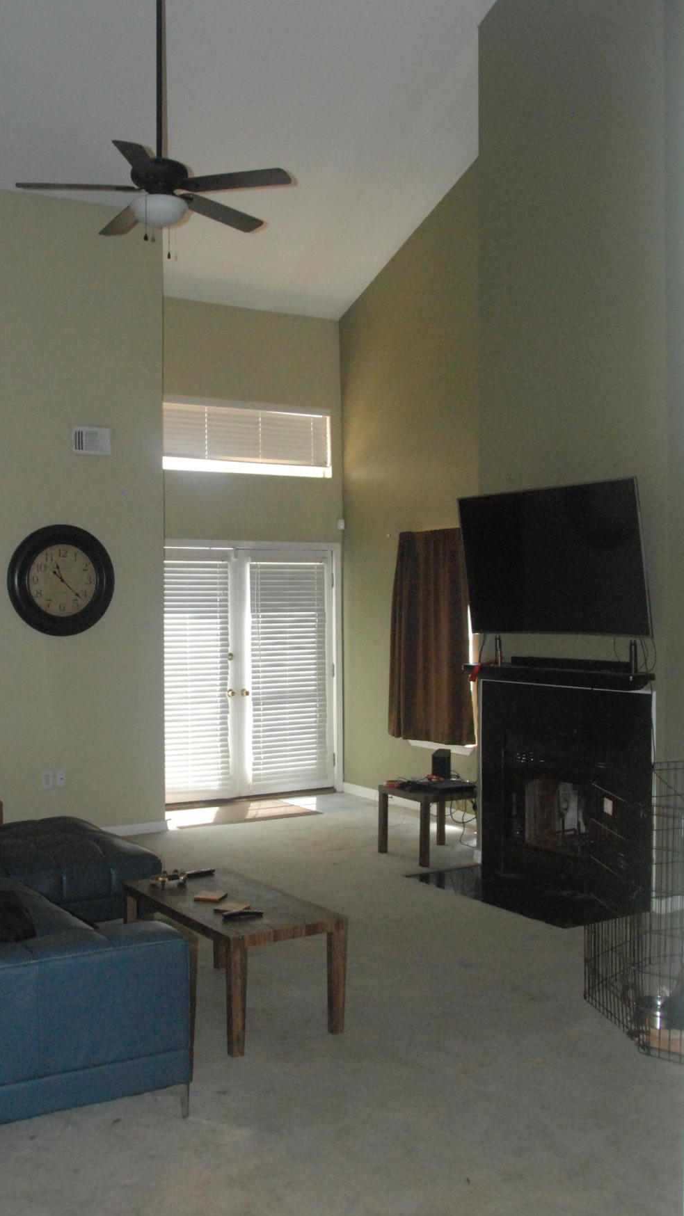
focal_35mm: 36
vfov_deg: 55.3
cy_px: 590
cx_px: 287
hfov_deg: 32.8
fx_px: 1161
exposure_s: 1/60
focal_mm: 20
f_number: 5.6
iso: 1600
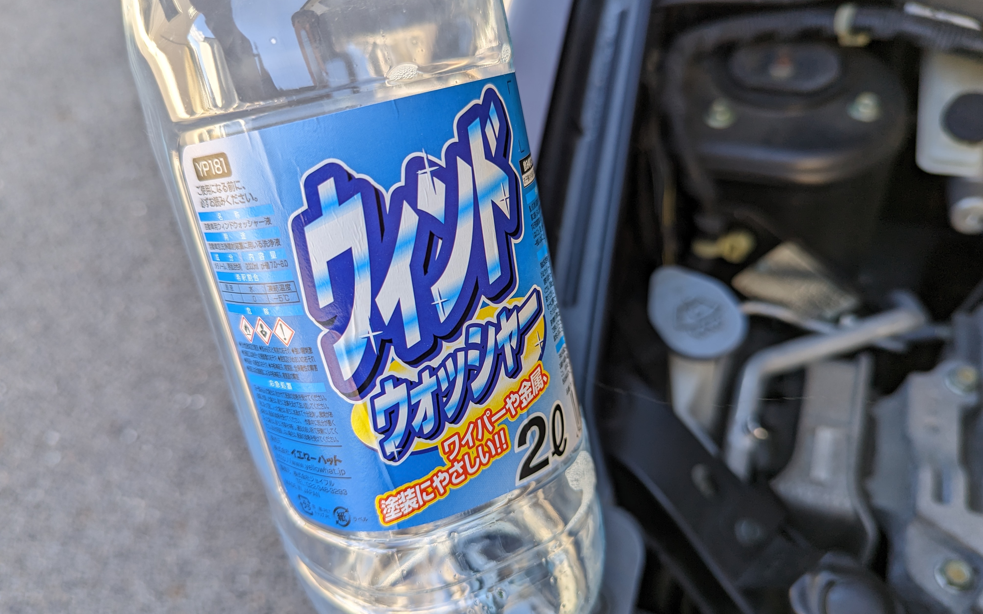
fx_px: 697
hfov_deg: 70.4
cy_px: 327
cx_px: 501
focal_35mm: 26
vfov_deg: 47.6
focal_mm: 6.81
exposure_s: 1/146
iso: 40
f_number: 1.85
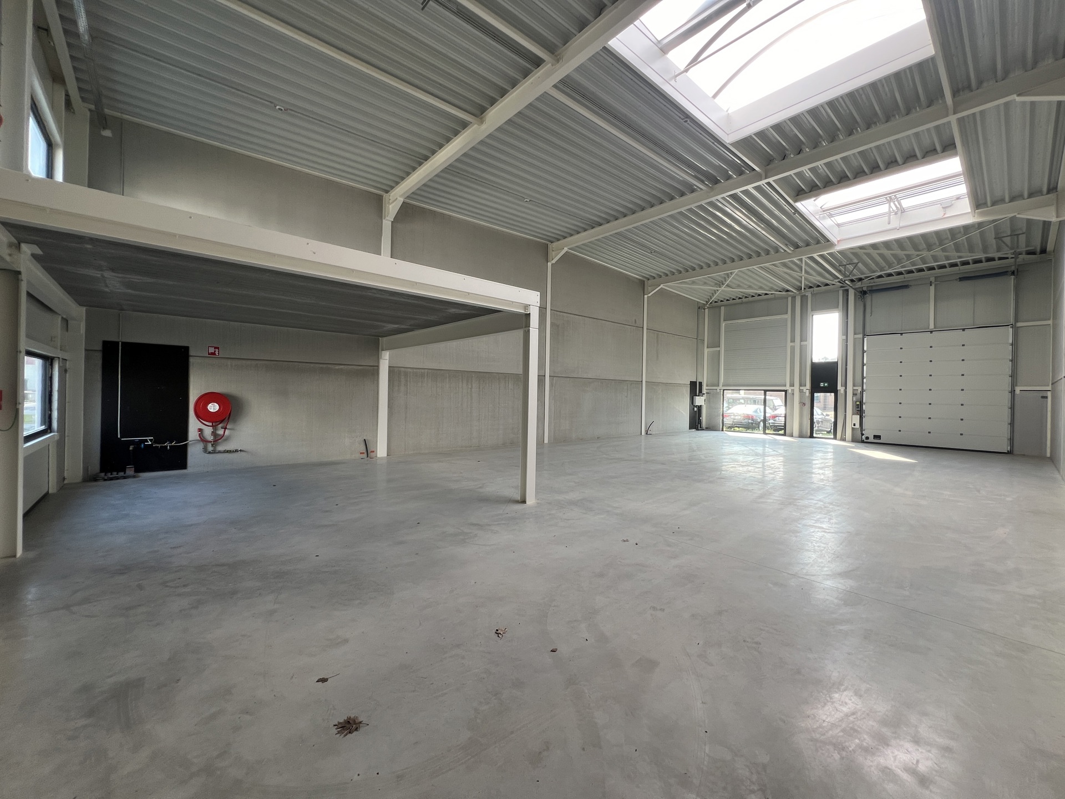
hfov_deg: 106.2
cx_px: 532
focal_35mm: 13
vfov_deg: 89.9
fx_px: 400
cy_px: 400
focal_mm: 1.57
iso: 40
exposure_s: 1/99
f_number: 1.8
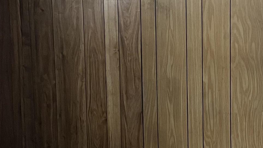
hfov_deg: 23.6
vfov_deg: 13.4
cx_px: 170
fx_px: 628
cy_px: 51
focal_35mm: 90
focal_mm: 5.7
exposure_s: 1/41
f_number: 1.5
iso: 500
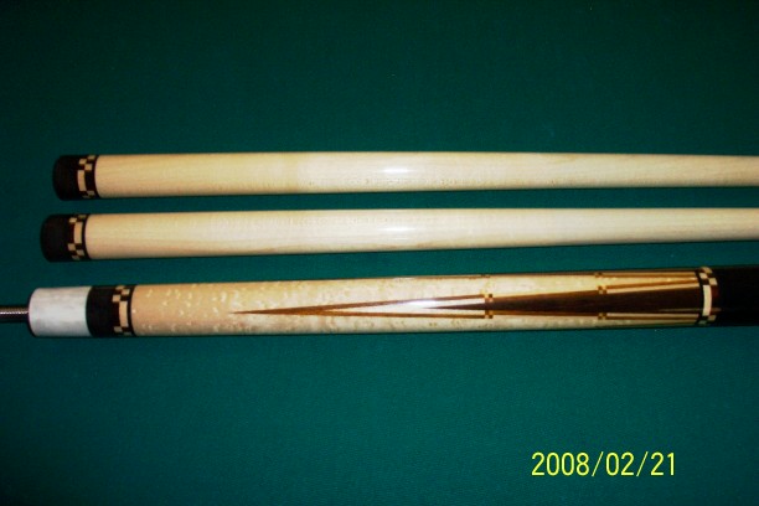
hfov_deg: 54.4
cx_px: 380
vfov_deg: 37.9
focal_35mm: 35
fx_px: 738
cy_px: 253
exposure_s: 1/30
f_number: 2.8
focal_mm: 7.5
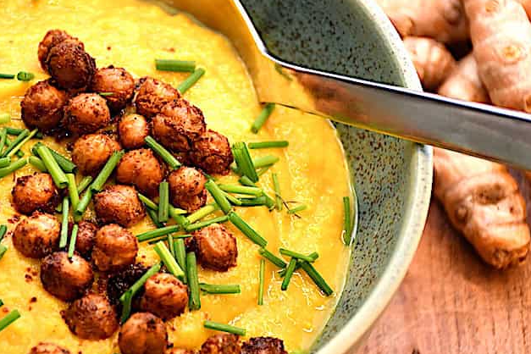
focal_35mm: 147
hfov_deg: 14.0
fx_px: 2168
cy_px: 147
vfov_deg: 9.3
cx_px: 201
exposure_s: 1/60
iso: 800
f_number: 5
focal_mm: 60
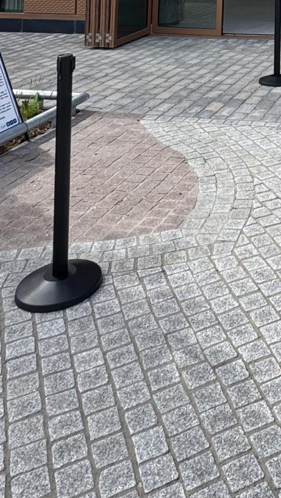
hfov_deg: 22.5
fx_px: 635
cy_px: -124
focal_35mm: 48
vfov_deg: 33.4
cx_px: 360
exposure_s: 1/787
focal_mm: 2.22
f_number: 2.2
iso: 50
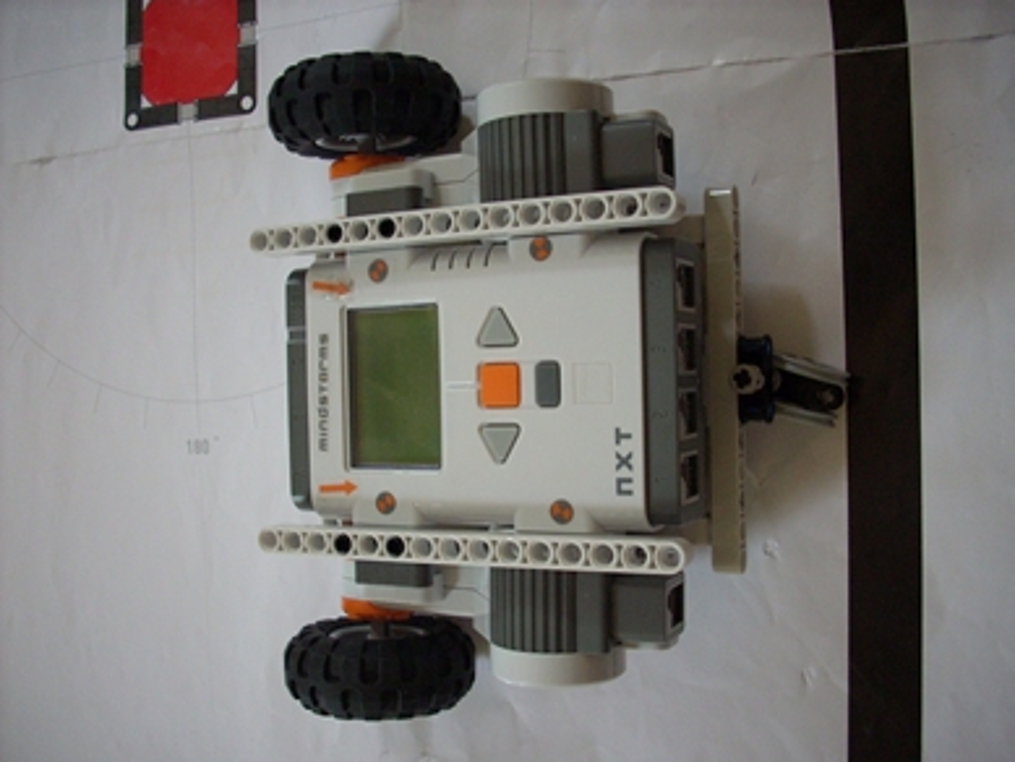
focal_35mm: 38
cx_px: 509
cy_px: 386
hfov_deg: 49.0
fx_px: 1115
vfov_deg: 37.7
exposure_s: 1/23.2
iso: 200
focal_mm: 6.2
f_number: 2.8
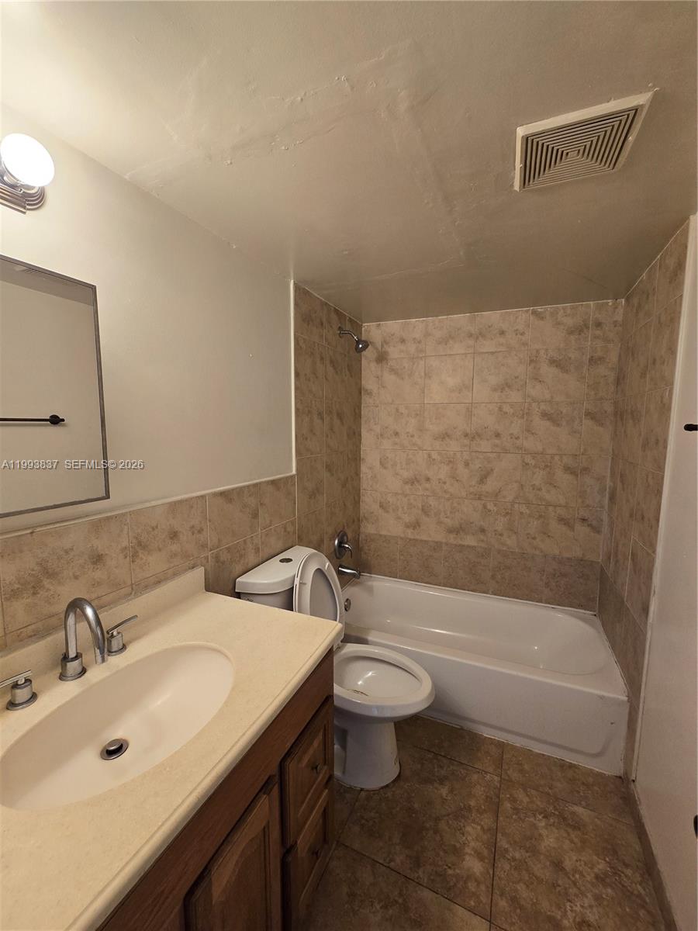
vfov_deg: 106.2
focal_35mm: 13
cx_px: 349
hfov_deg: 89.9
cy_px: 466
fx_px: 350
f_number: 2.2
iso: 125
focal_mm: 2.2
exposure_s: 1/60
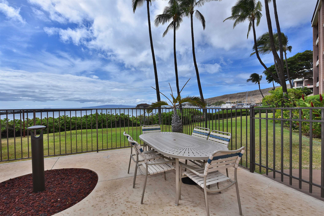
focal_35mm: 17
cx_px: 162
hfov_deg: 93.3
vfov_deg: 70.5
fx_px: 153
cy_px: 108
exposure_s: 1/200
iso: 100
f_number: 14
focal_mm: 17
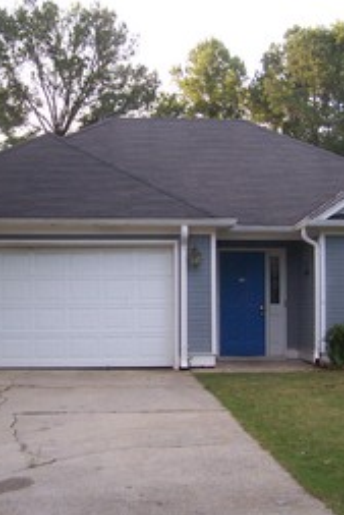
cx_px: 175
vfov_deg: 36.9
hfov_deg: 25.1
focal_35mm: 54
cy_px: 263
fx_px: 773
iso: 140
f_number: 2.8
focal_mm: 6.3
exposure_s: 1/250
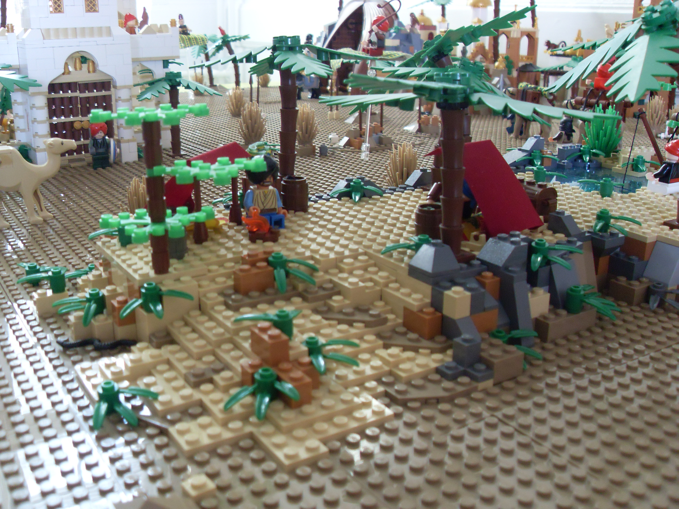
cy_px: 254
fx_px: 726
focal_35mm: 37
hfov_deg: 50.1
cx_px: 340
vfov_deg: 38.7
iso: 200
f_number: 2.8
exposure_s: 1/15
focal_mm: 6.3
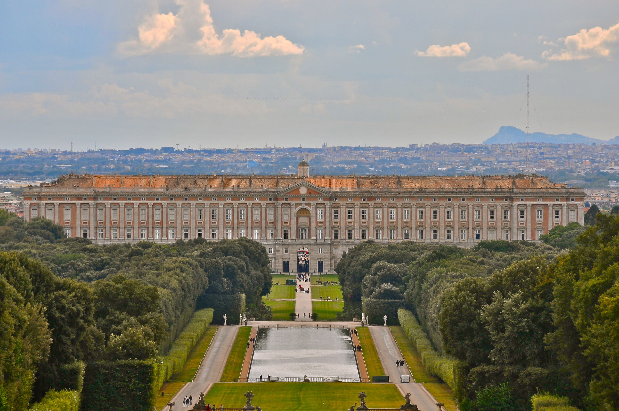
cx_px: 310
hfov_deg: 6.9
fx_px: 5152
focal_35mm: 300
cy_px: 206
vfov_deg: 4.6
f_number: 8
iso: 200
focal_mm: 200
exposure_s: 1/400
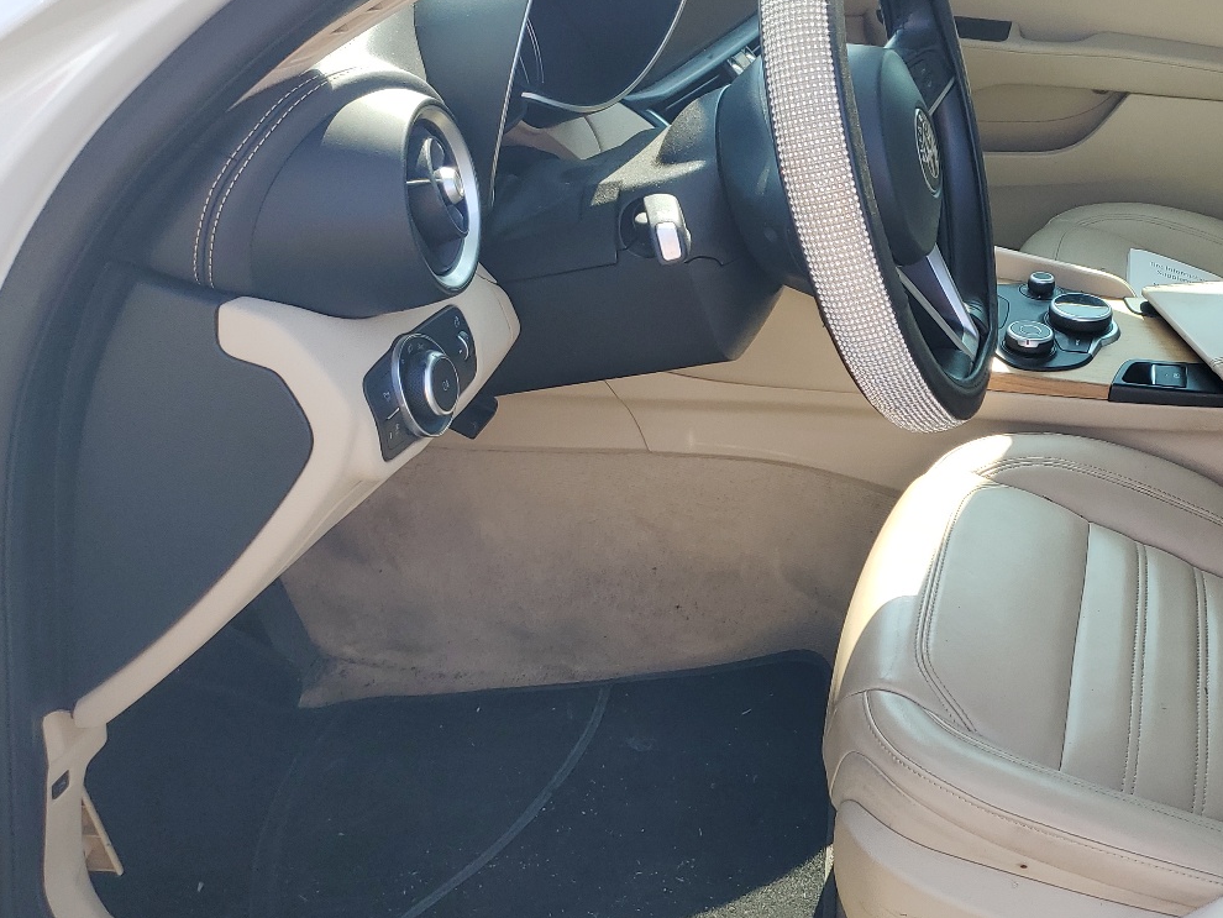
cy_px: 509
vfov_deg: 34.3
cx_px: 981
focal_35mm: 42
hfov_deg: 42.7
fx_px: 1484
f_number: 1.5
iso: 50
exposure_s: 1/625
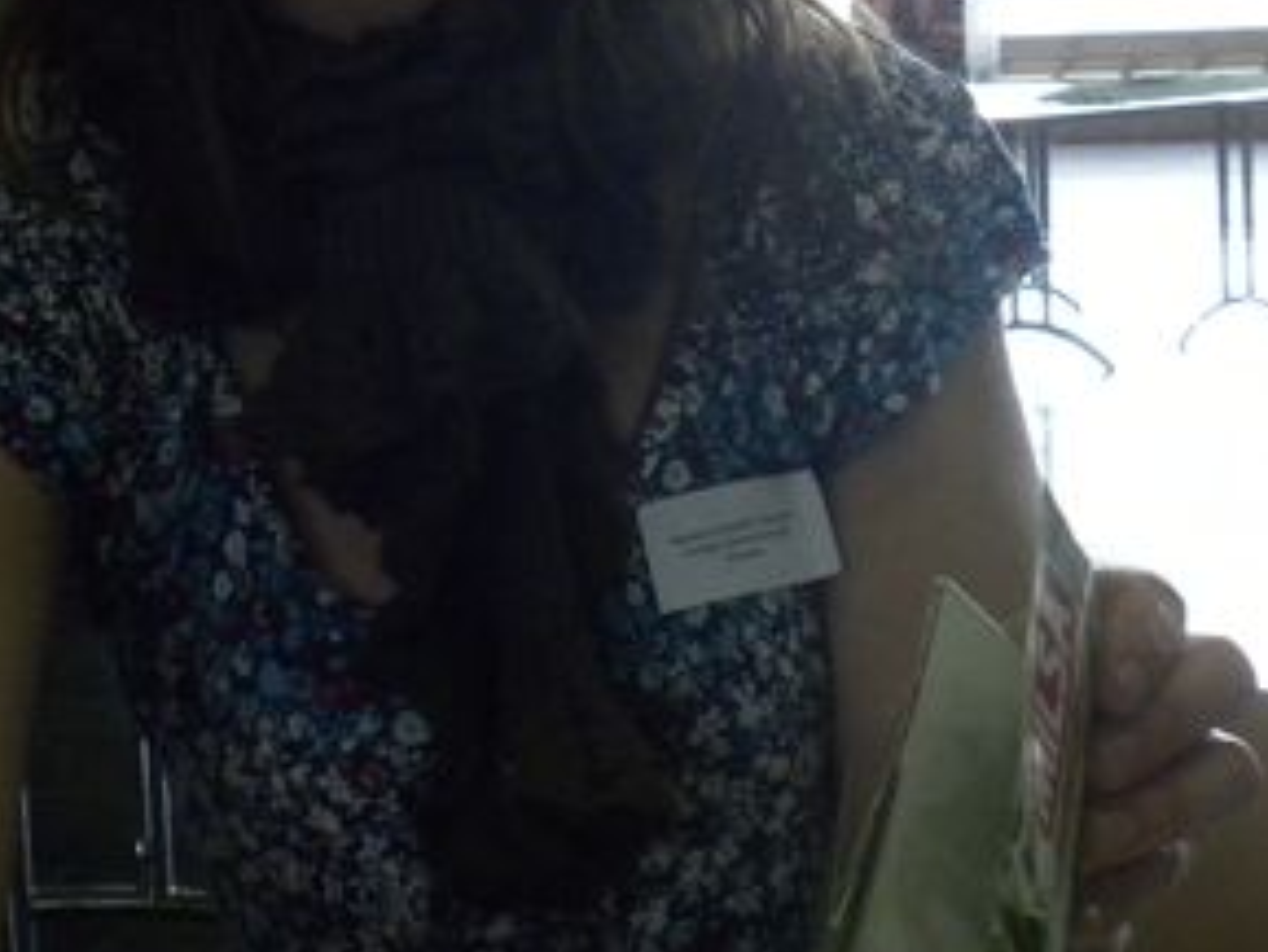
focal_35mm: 82
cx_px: 663
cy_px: 219
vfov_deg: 17.9
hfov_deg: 23.8
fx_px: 3005
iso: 400
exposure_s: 1/213
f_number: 3.5
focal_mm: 6.6
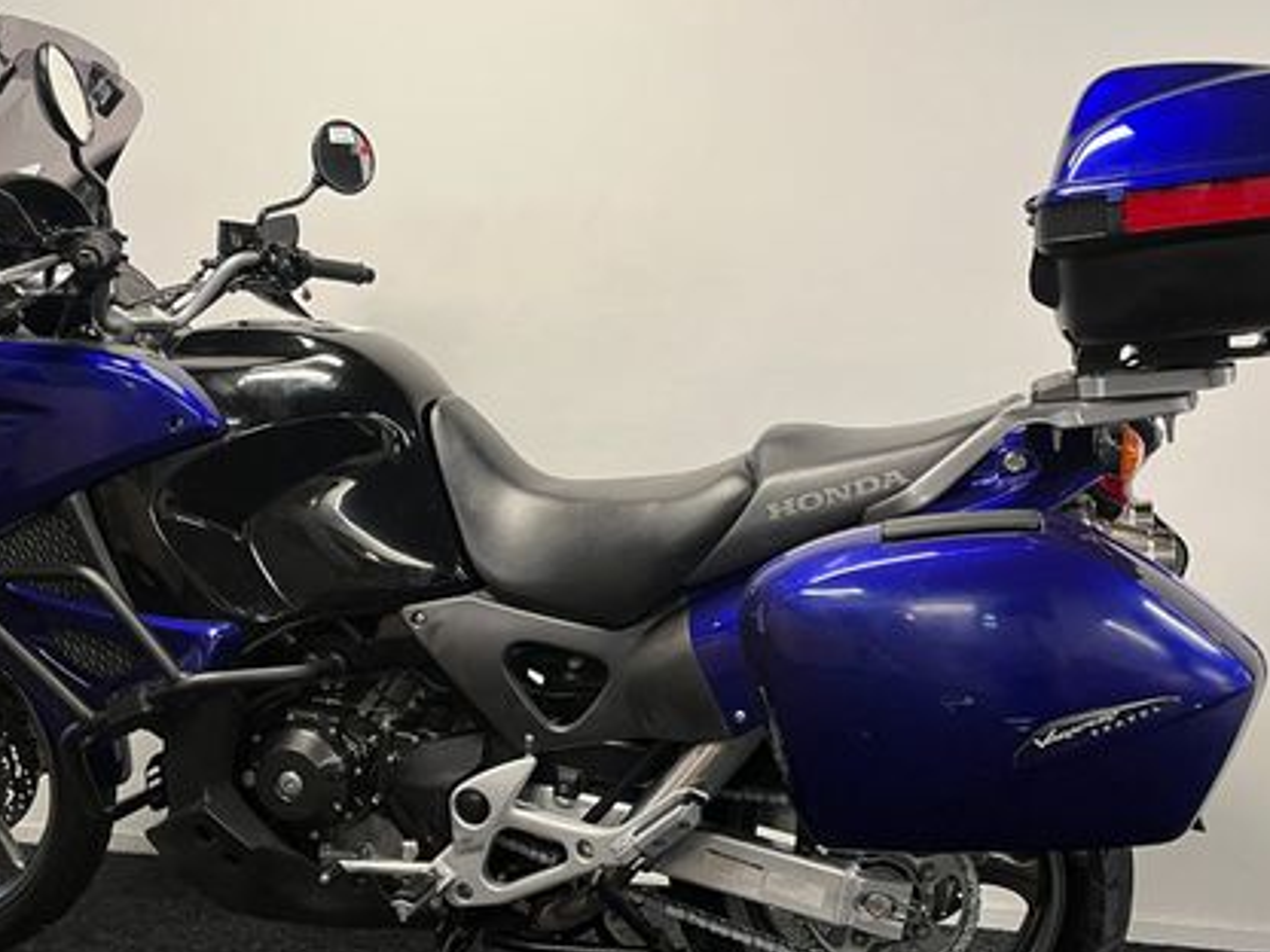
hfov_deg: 46.8
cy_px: 561
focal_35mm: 40
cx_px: 623
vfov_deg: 35.9
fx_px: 1468
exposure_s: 1/50
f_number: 1.6
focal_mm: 5.1
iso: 80
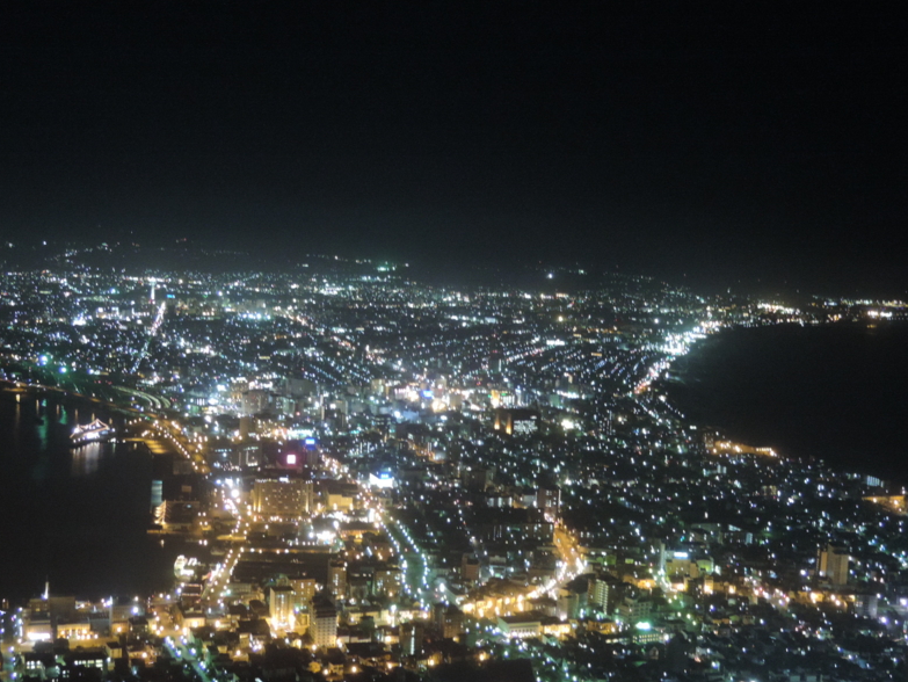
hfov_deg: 39.6
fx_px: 1260
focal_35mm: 48
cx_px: 446
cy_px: 346
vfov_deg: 30.3
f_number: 3.5
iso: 800
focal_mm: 8.3
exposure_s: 1/2
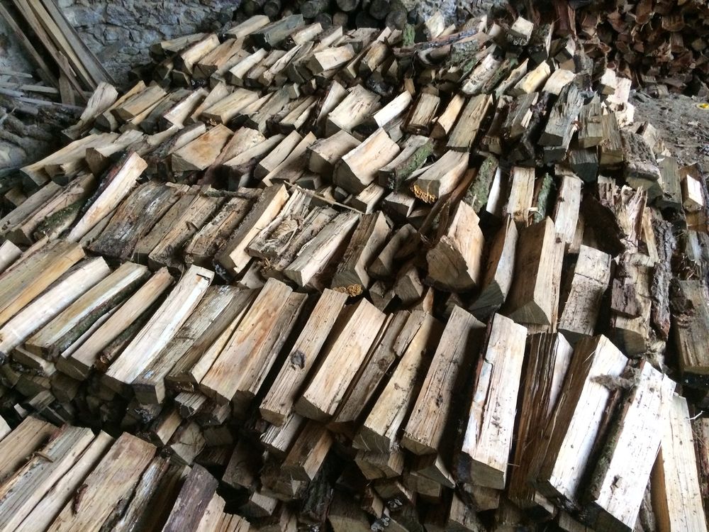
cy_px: 266
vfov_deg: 48.2
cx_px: 354
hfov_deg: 61.7
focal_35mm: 29
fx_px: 594
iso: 320
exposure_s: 1/25
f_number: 2.2
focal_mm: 4.15
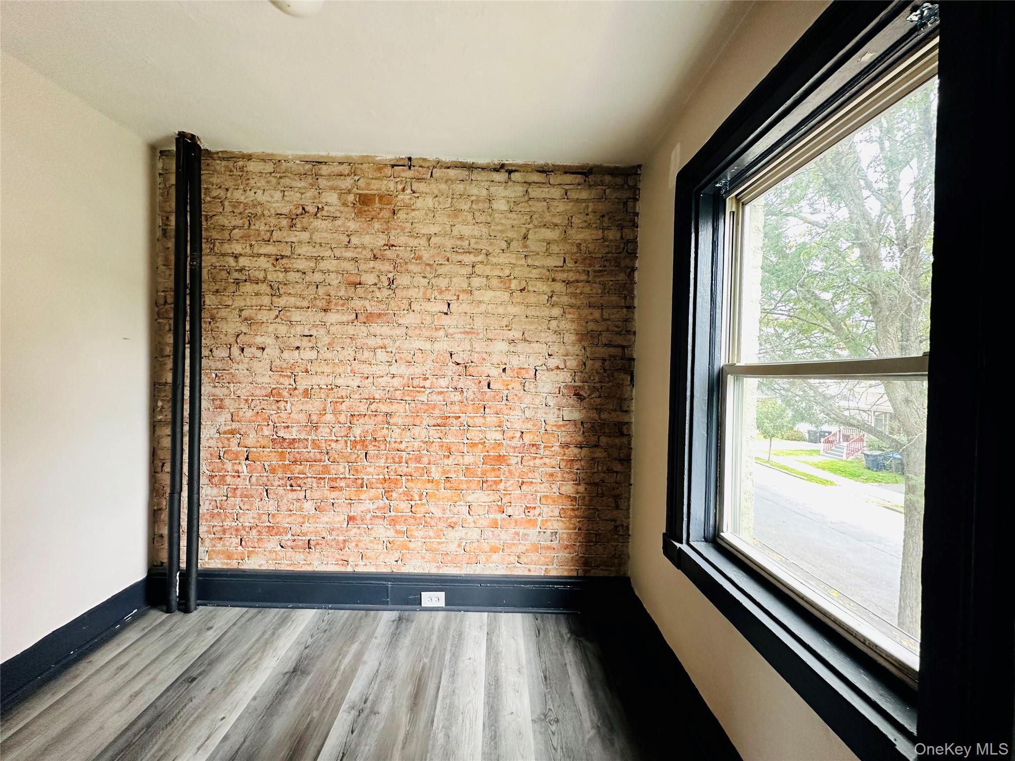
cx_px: 508
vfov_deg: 85.7
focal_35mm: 14
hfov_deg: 102.1
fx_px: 411
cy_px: 380
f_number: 2.2
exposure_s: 1/99
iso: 160
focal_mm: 2.22
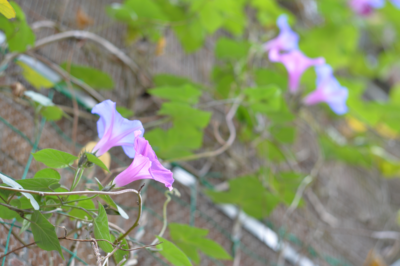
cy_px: 133
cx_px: 200
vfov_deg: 13.0
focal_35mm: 105
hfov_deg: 19.5
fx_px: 1166
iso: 400
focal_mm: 105
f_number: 4
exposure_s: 1/50
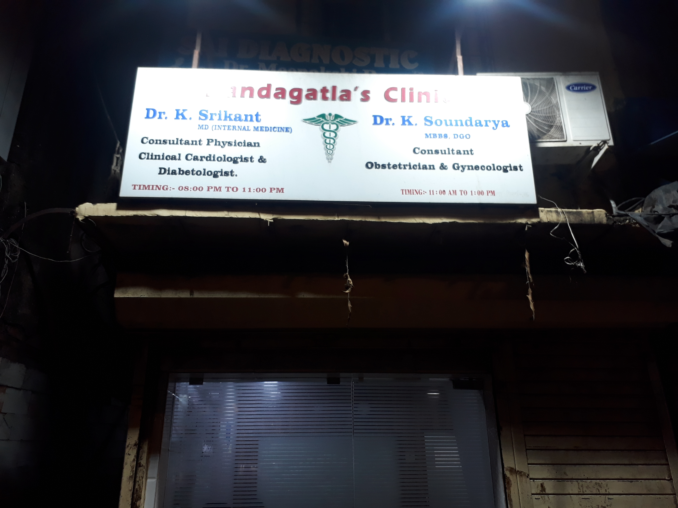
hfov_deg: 65.3
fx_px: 529
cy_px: 254
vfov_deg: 51.4
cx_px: 339
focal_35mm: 27
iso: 80
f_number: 1.9
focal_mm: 3.6
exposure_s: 1/33
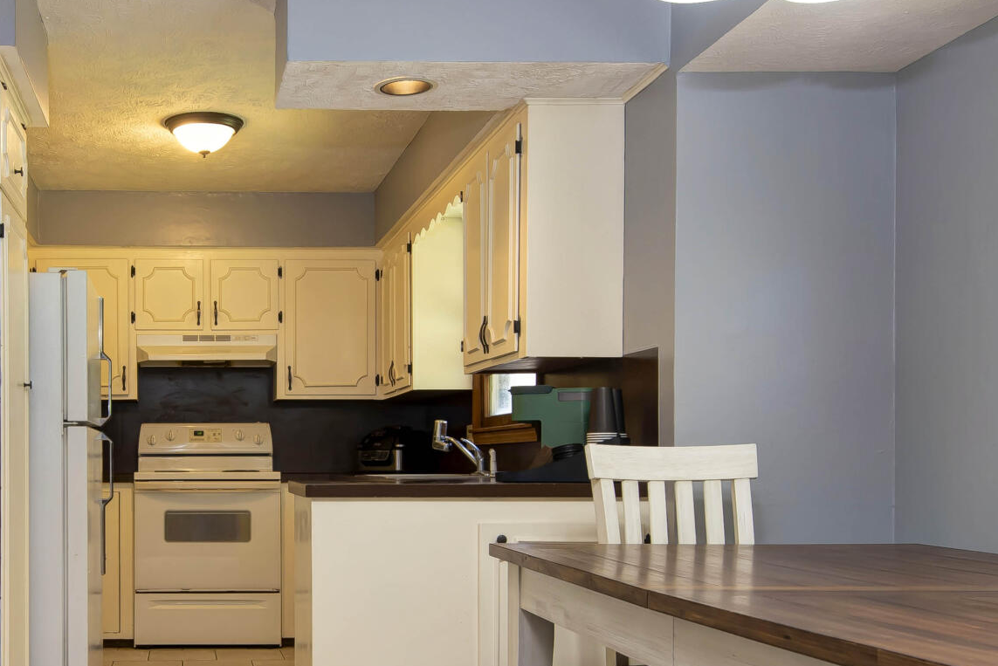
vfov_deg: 31.6
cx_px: 277
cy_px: 457
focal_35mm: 42
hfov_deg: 45.1
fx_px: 1165
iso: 250
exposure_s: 1/15
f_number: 6.3
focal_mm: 16
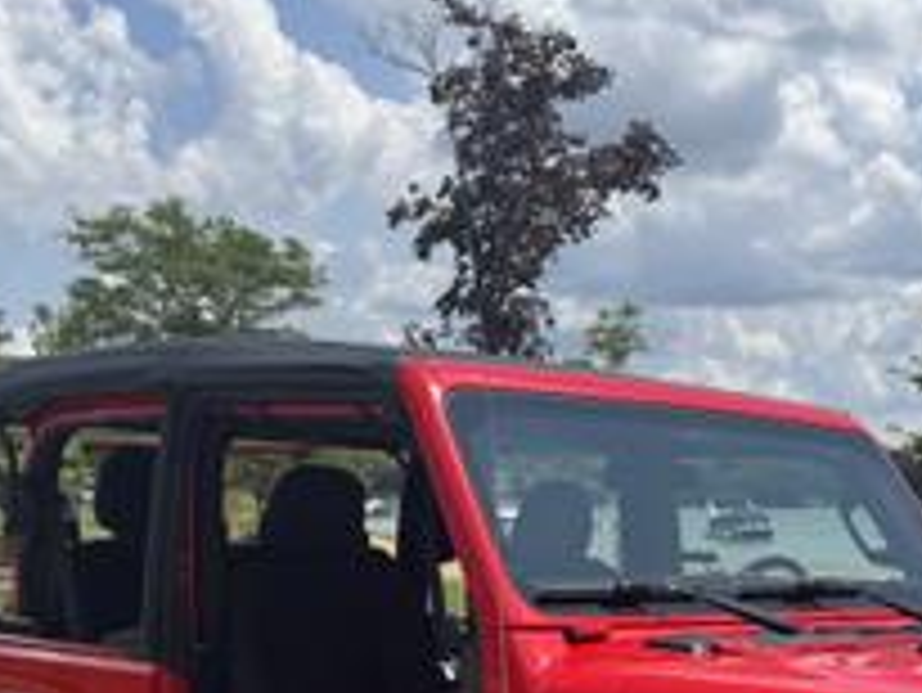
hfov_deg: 31.4
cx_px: 796
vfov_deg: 23.5
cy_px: 738
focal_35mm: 59
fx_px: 1572
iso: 80
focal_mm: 6.76
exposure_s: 1/4950
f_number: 1.78
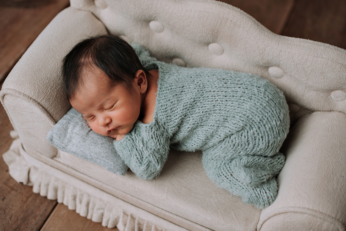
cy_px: 116
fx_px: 481
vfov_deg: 27.0
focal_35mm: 50
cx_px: 173
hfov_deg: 39.6
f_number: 2.8
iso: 100
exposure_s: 1/100
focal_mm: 50
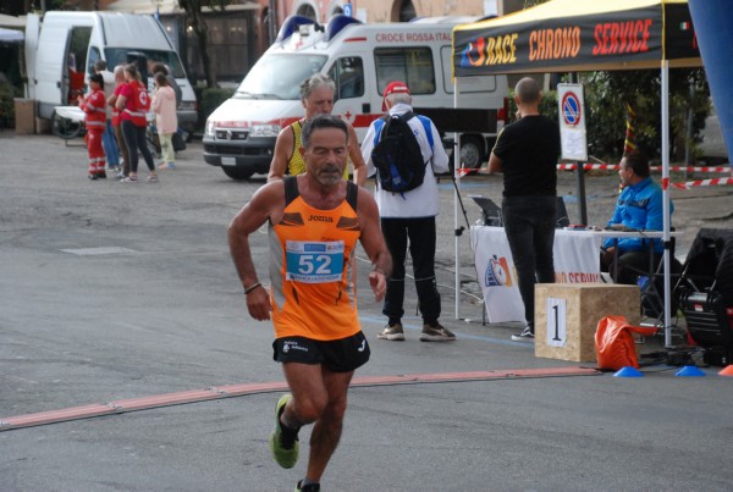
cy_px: 246
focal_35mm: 120
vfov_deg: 11.5
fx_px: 2449
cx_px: 366
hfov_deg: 17.0
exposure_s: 1/800
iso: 1000
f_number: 5.6
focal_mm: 80
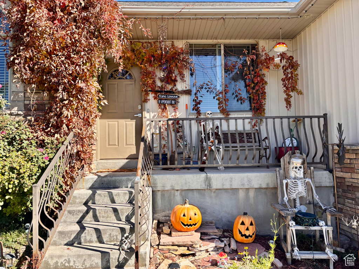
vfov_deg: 53.1
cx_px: 180
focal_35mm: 26
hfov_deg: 67.3
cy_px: 134
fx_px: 270
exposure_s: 1/1263
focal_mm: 5.96
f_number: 1.6
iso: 50
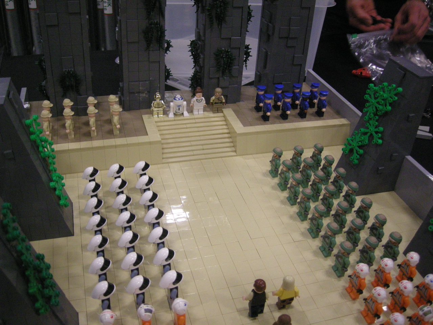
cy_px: 162
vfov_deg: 39.7
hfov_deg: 51.4
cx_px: 216
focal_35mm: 36
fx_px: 450
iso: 400
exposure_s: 1/31.8
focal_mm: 7.5
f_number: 2.7
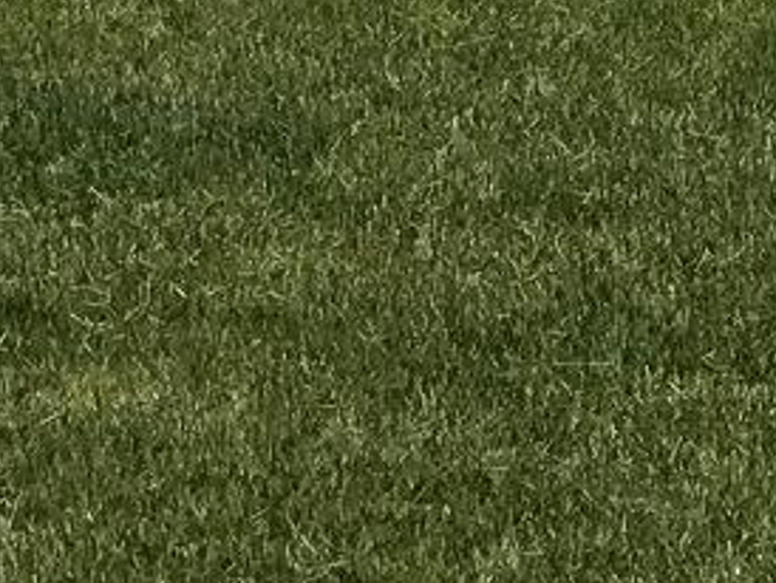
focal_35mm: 206
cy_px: -1047
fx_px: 4622
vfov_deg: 6.7
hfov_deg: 9.2
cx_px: 1379
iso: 20
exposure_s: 1/3546
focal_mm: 3.99
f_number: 1.8
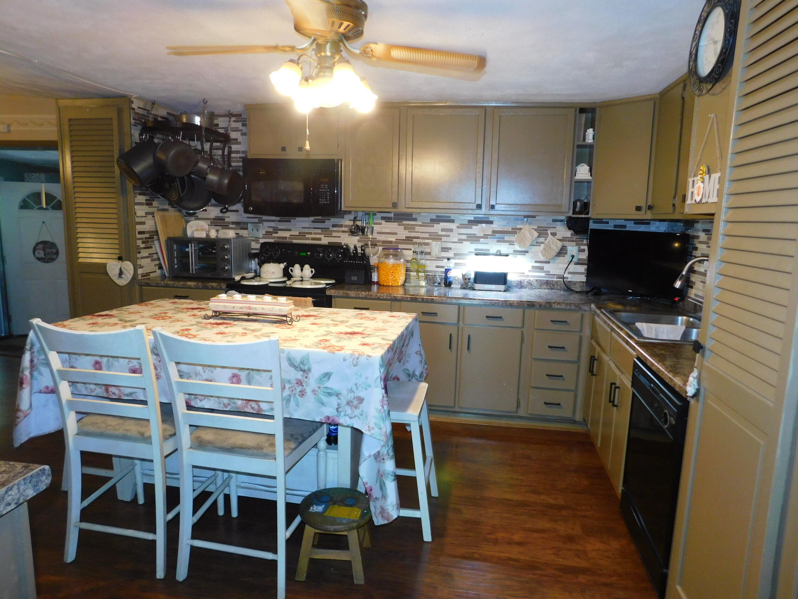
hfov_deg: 73.9
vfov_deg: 58.9
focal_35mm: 23
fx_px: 530
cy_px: 300
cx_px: 399
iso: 200
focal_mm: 4
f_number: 3
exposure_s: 1/30
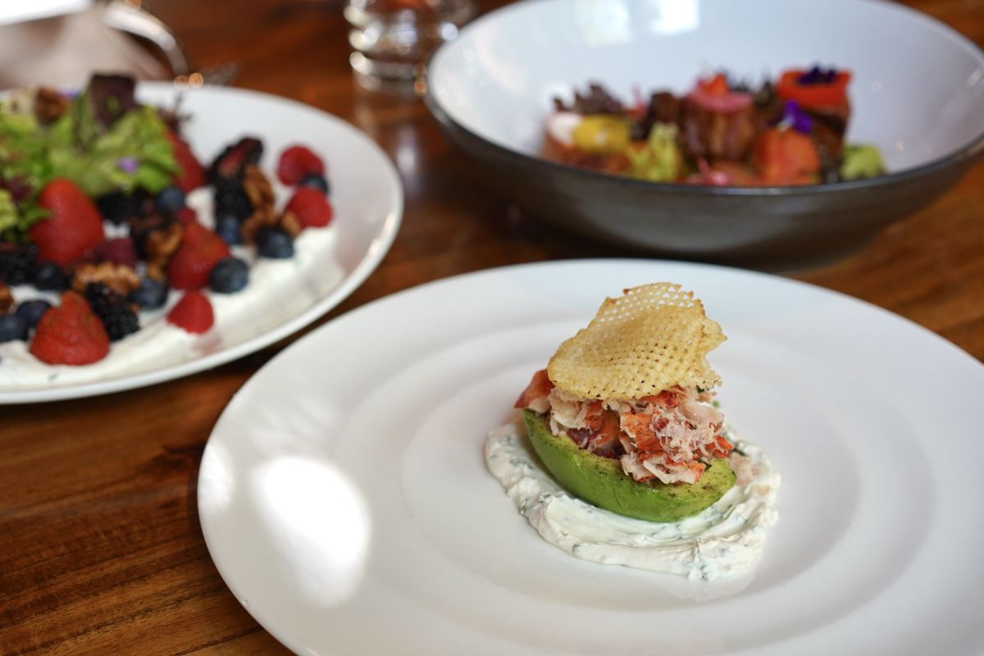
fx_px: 1503
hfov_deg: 36.2
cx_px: 492
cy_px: 328
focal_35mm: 55
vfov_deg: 24.6
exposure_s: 1/160
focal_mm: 55
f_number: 4
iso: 800
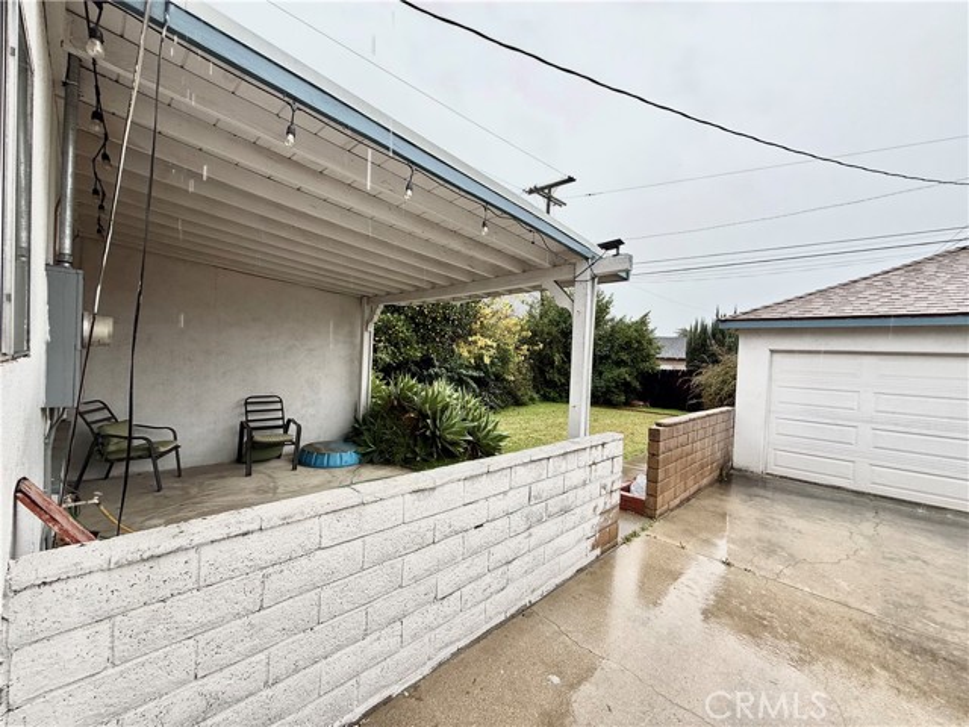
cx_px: 484
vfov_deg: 85.7
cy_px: 364
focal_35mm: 14
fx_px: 392
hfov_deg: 102.1
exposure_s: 1/160
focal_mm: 2.22
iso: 50
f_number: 2.2
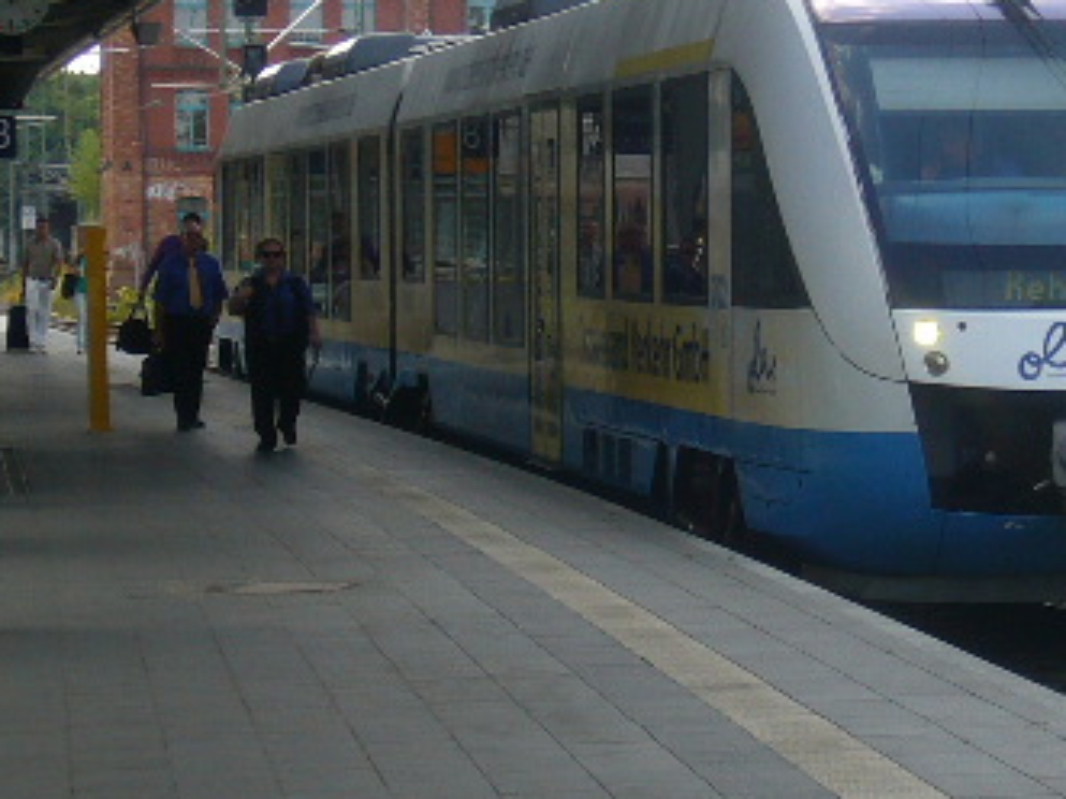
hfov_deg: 11.1
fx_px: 5480
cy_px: 271
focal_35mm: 178
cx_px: 757
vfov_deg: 8.3
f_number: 4.1
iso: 80
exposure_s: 1/125
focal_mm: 12.2
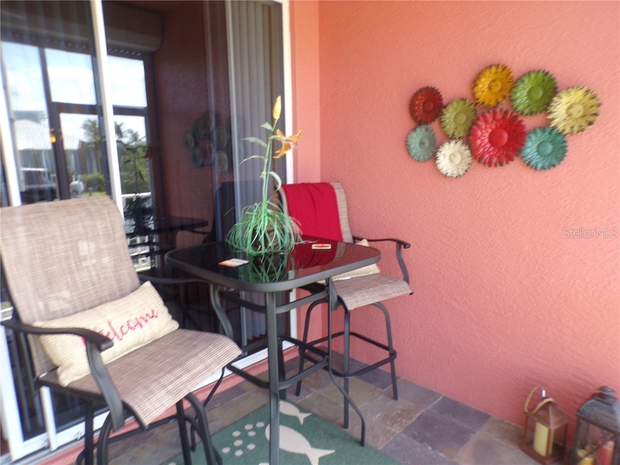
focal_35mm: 24
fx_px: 430
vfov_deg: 56.8
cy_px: 232
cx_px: 310
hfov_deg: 71.6
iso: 80
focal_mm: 4.3
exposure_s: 1/38
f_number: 3
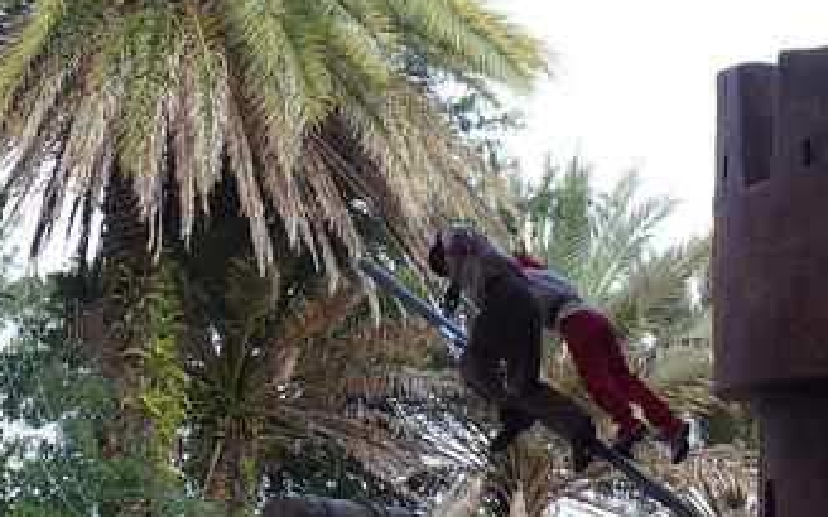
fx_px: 3272
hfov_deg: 14.4
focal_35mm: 145
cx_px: 447
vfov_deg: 9.0
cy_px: 313
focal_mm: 24
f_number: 3.5
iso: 100
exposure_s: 1/250
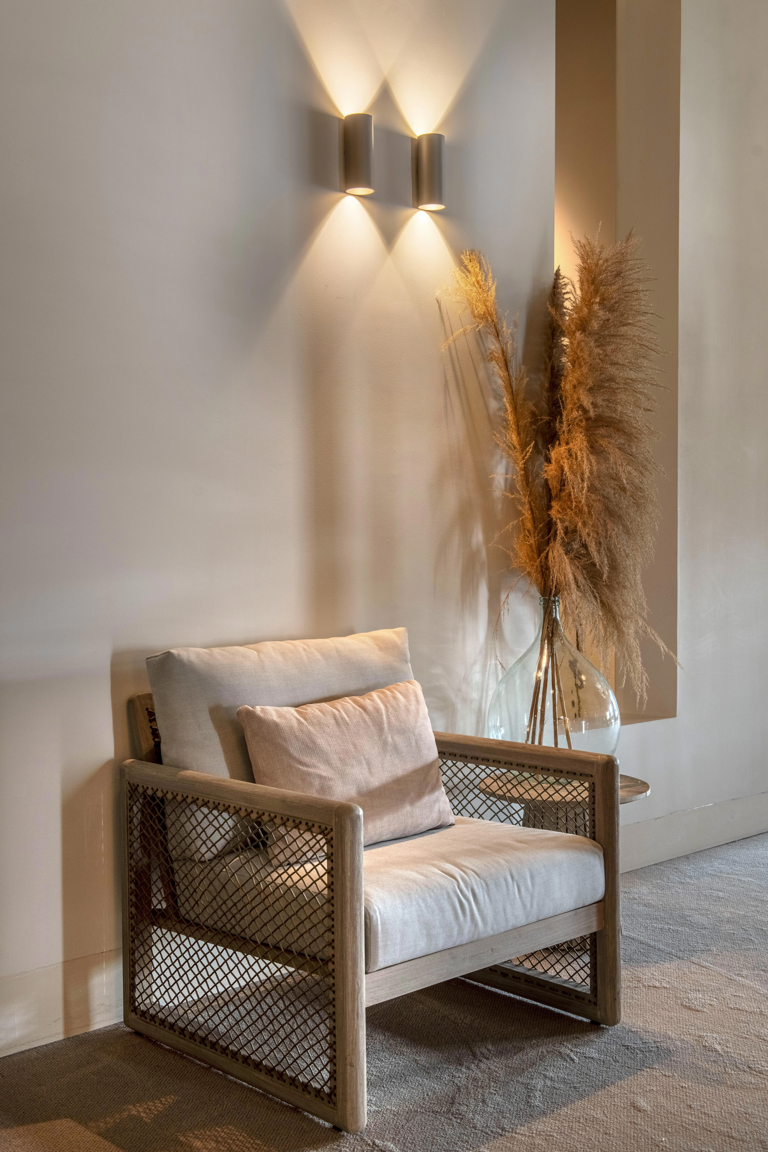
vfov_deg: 47.4
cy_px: 585
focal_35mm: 41
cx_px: 383
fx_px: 1312
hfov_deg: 32.6
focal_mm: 40
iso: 400
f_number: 7.1
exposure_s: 1/125
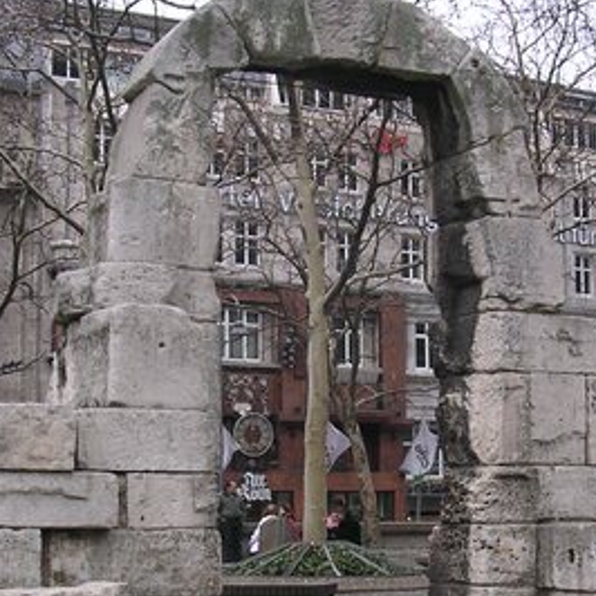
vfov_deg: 23.2
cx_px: 332
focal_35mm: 74
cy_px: 432
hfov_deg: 23.3
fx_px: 1441
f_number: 2.8
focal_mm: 5.8
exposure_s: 1/51.8
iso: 100
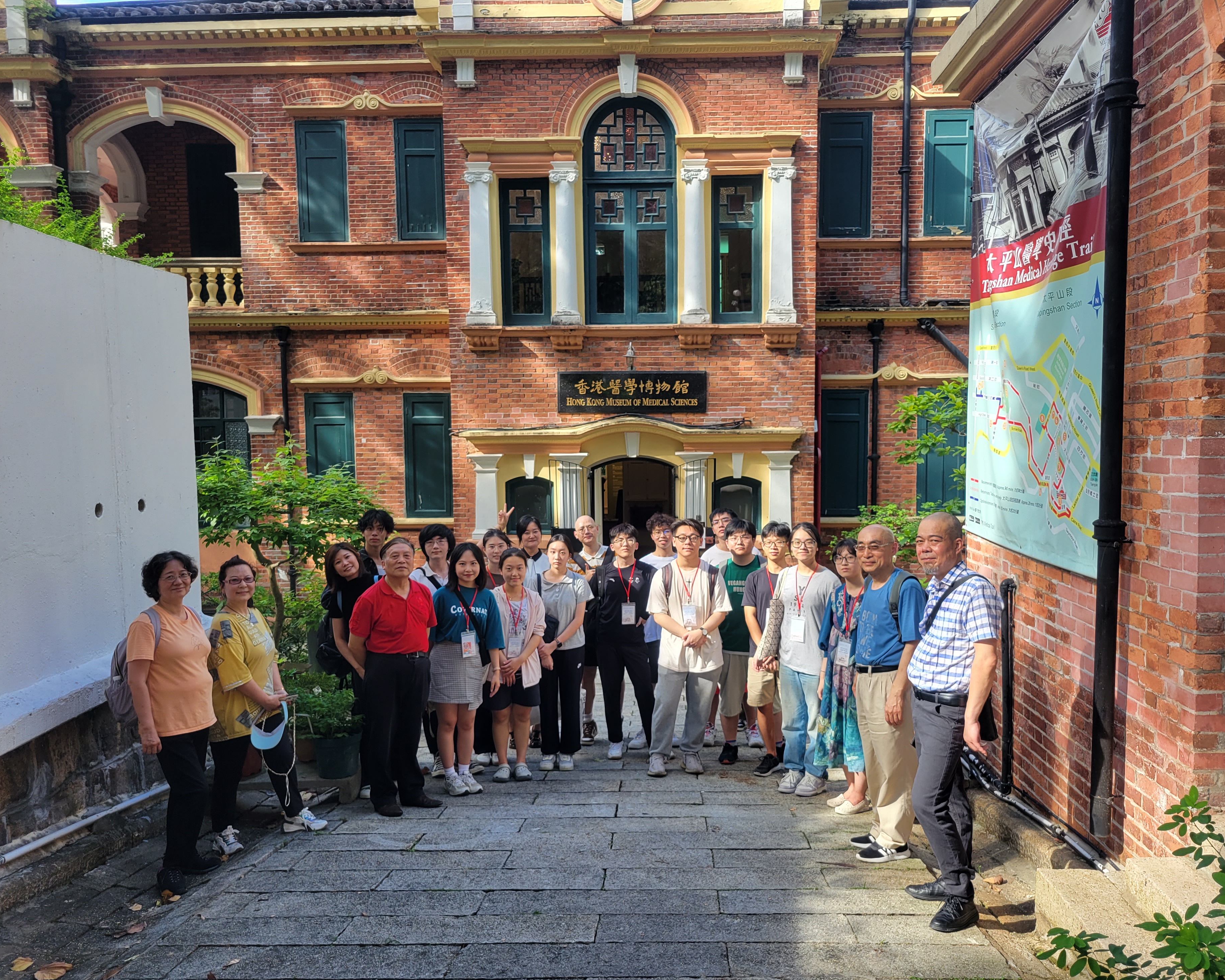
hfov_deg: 62.2
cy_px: 506
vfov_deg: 51.5
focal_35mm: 28
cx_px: 646
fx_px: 1015
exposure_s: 1/151
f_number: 1.8
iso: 40
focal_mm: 5.4
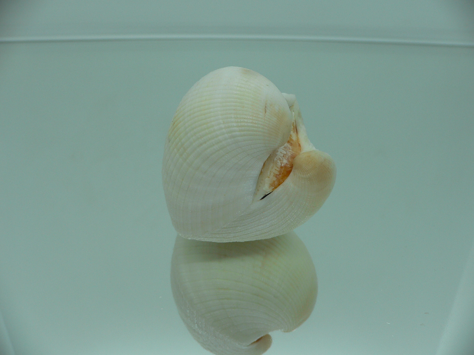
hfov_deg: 52.6
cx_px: 237
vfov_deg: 40.7
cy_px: 178
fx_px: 479
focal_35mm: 35
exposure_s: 1/80
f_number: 2.8
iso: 80
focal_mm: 4.6
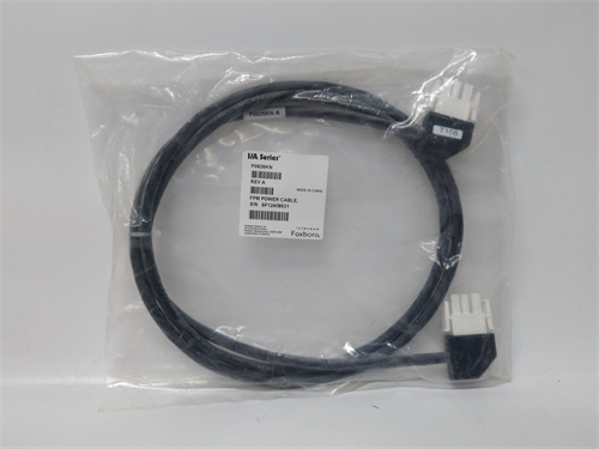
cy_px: 224
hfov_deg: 65.3
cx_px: 300
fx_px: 467
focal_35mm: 27
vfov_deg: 51.4
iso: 172
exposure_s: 1/33
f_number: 2
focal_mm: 3.79
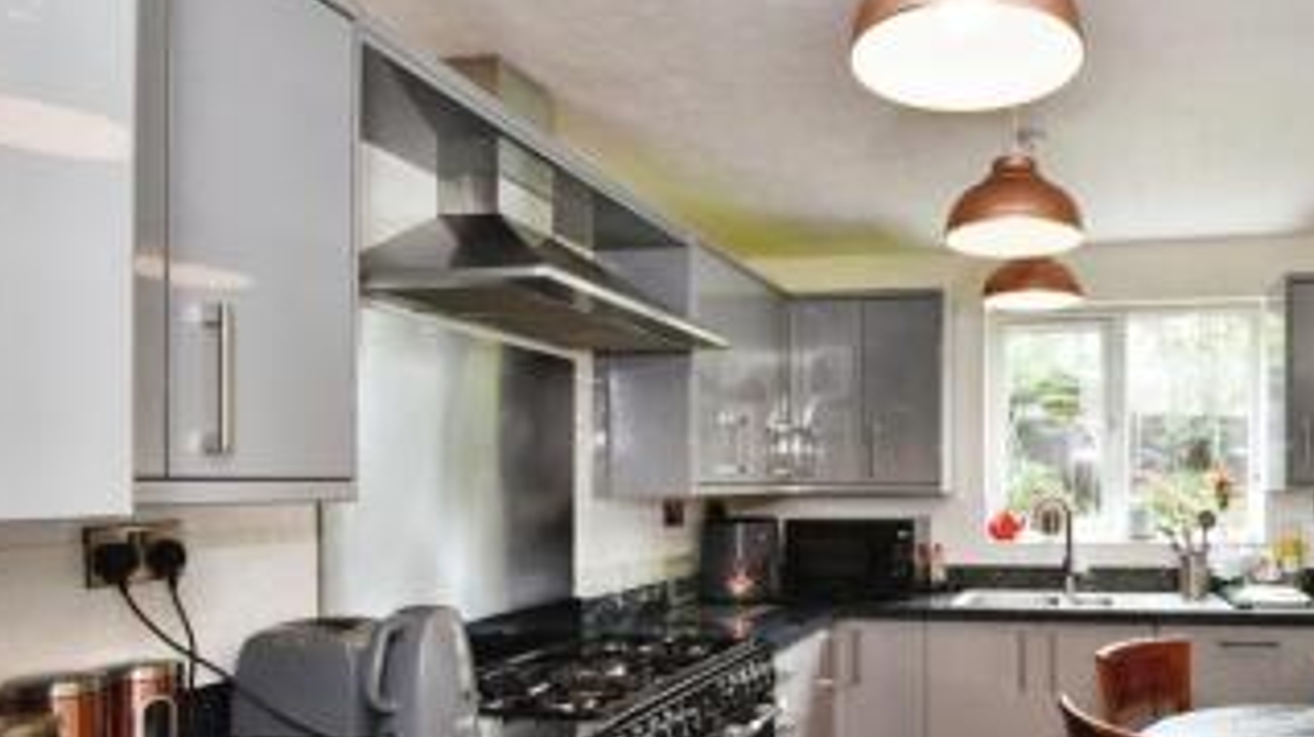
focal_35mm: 25
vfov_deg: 45.1
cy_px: 504
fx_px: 871
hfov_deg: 70.0
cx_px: 956
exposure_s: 1/25
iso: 400
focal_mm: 16
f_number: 7.1
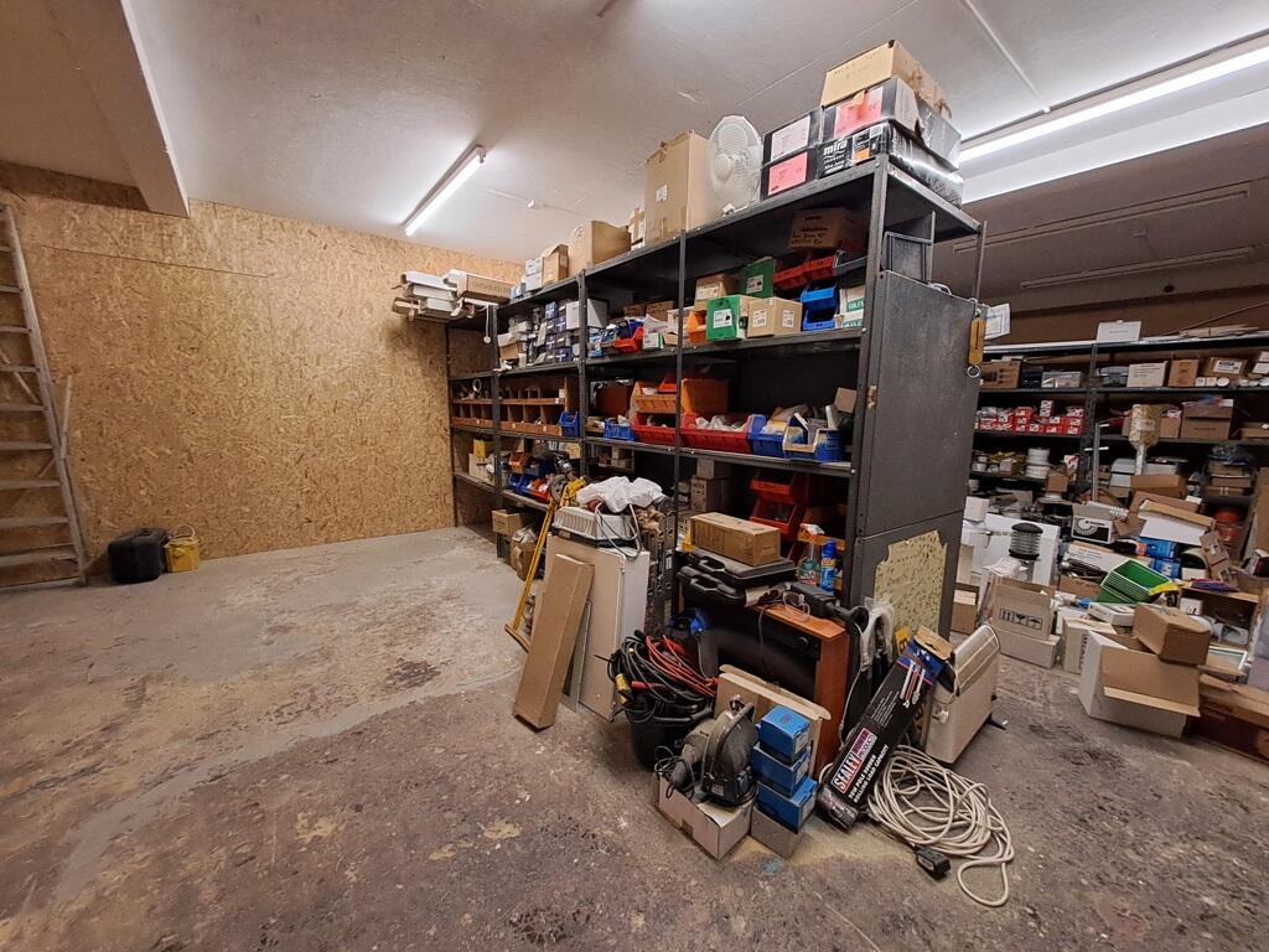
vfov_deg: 89.9
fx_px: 477
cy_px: 476
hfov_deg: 106.2
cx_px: 634
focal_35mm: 13
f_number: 2.2
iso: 200
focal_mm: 1.42
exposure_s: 1/50
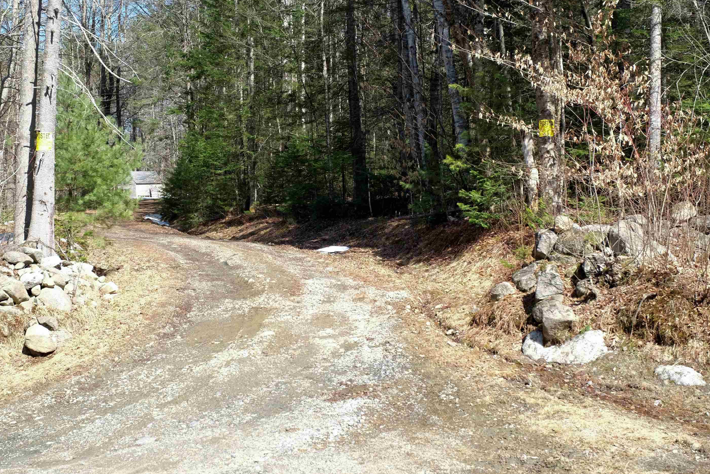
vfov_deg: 24.6
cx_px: 321
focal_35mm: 55
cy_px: 225
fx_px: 1085
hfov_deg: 36.2
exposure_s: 1/180
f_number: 6.4
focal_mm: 33.2
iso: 200
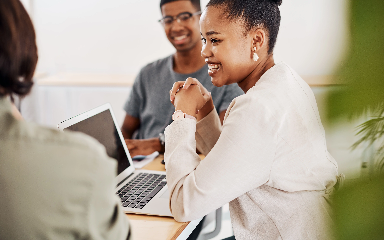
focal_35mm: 51
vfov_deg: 25.3
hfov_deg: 39.6
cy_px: 115
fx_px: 534
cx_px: 192
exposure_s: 1/500
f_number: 2
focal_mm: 50
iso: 640
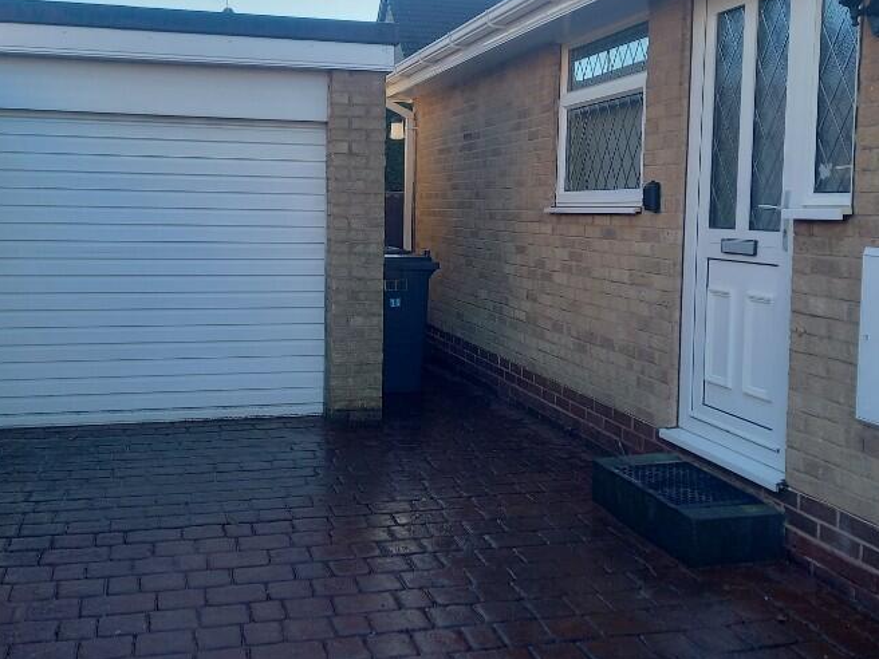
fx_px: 990
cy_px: 257
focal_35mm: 39
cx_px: 399
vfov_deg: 36.7
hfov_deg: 47.8
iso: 50
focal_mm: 4.65
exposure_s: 1/174
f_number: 1.8
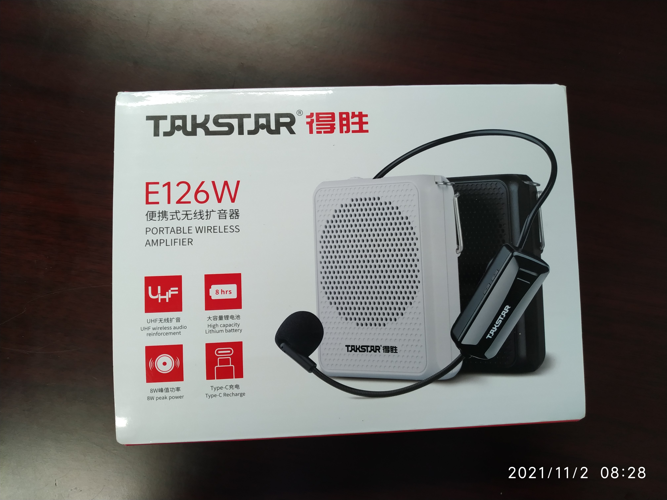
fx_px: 462
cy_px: 250
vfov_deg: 56.8
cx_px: 334
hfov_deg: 71.6
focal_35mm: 24
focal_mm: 3.94
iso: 125
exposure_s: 1/25
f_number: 1.9
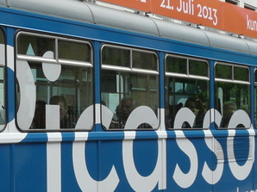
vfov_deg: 15.6
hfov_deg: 20.1
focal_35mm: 94
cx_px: -17
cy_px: 139
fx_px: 697
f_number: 4
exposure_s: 1/160
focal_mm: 4.6
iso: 100
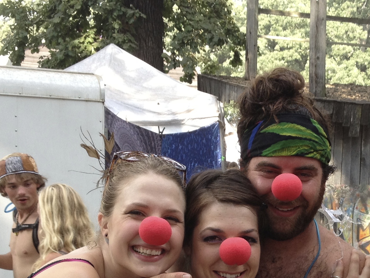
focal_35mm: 90
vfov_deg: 16.0
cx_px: 286
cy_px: 304
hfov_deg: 21.5
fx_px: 962
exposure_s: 1/191
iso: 50
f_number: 2.4
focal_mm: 4.28
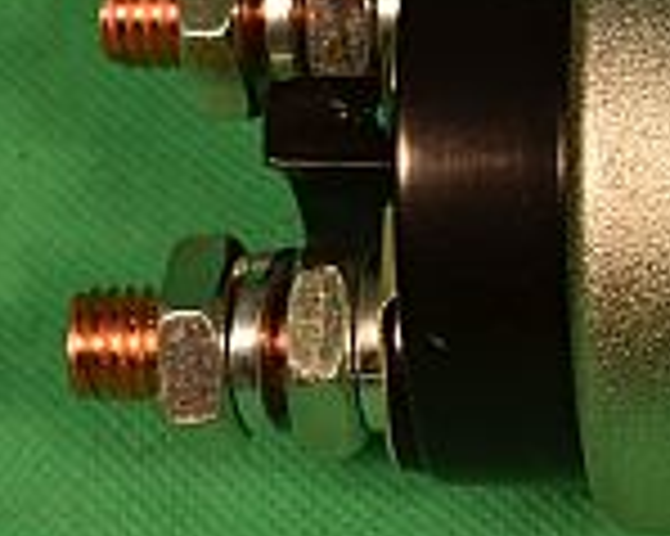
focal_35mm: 159
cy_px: 117
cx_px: 971
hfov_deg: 11.7
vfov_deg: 9.7
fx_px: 3151
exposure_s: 1/250
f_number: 8
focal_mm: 28
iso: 280
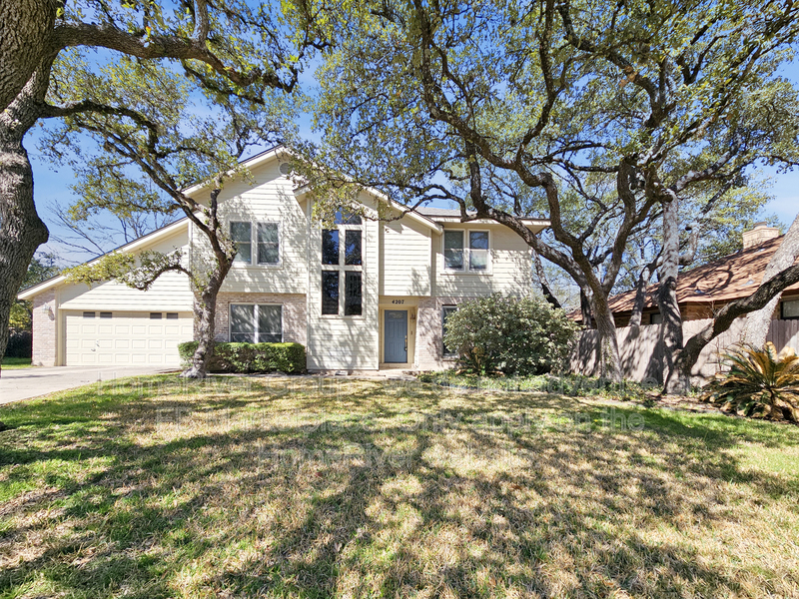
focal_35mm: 13
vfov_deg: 89.9
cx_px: 400
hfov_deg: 106.2
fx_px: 300
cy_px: 300
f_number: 2.2
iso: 50
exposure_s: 1/1150
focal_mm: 2.2
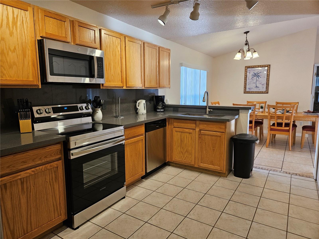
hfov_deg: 73.9
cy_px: 120
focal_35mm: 23
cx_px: 160
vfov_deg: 58.9
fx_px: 212
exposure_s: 1/120
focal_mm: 5.4
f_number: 1.8
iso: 125
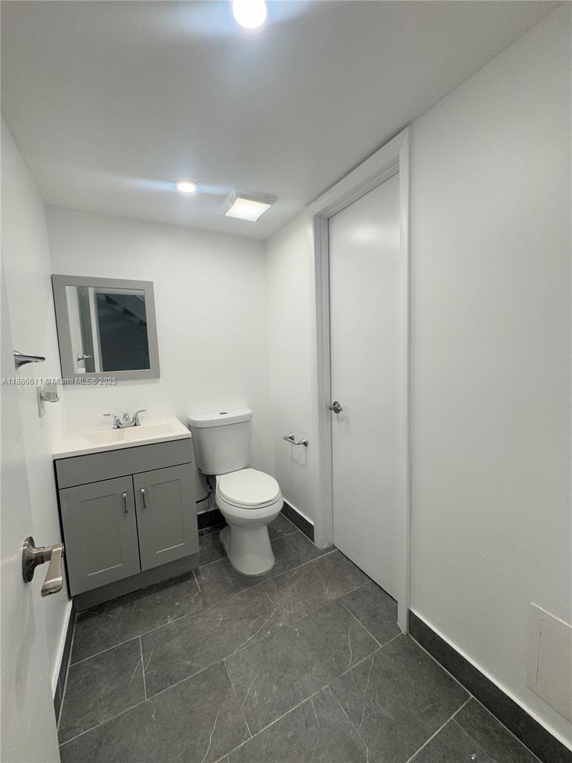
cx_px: 286
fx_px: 308
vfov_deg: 102.1
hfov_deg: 85.7
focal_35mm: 14
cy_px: 382
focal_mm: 2.22
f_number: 2.2
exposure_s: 1/120
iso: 80
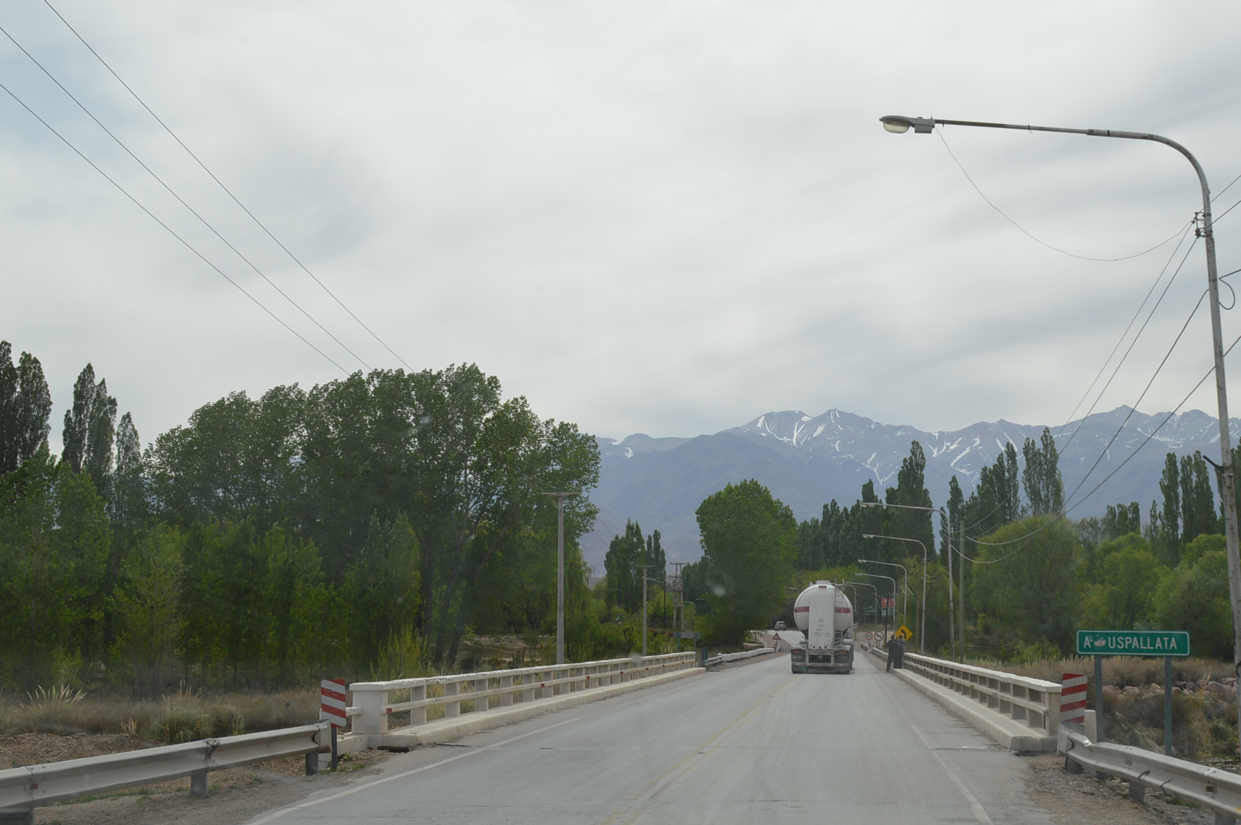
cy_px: 392
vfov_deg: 26.0
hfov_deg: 38.1
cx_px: 715
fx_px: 1791
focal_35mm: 52
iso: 100
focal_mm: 24
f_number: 9
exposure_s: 1/320
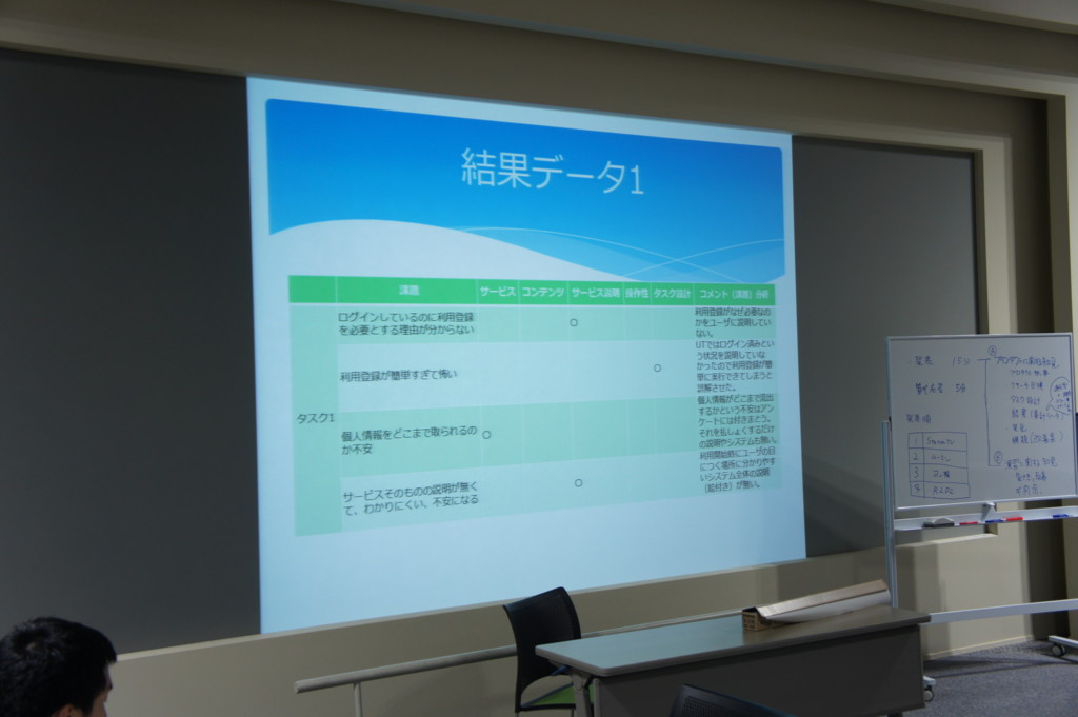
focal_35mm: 42
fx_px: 1257
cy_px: 358
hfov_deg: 46.4
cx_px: 539
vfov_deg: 31.8
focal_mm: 28
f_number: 4
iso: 250
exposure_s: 1/50
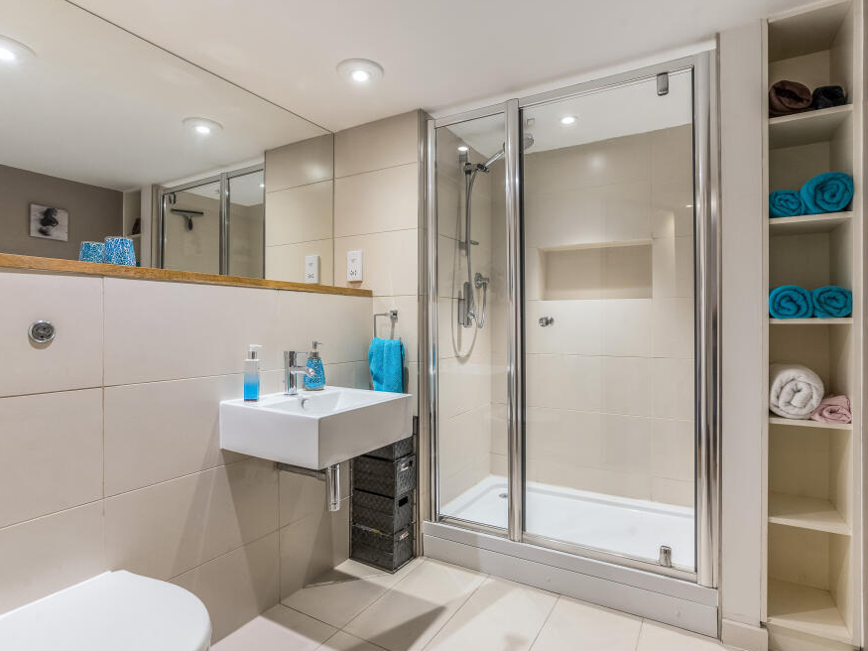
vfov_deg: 71.6
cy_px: 325
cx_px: 440
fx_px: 451
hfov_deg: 87.8
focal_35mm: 18
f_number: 9
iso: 640
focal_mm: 16
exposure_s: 1/10
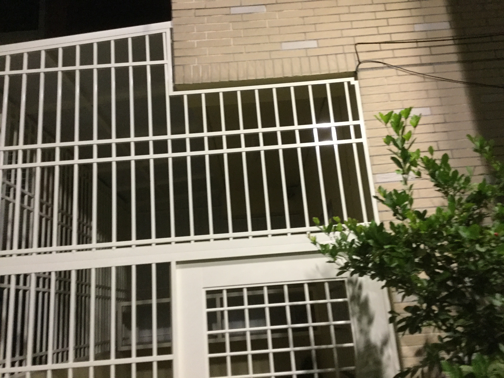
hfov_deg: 58.4
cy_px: 189
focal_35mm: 31
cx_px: 252
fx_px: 451
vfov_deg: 45.4
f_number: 2.4
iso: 200
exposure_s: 1/15
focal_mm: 3.3
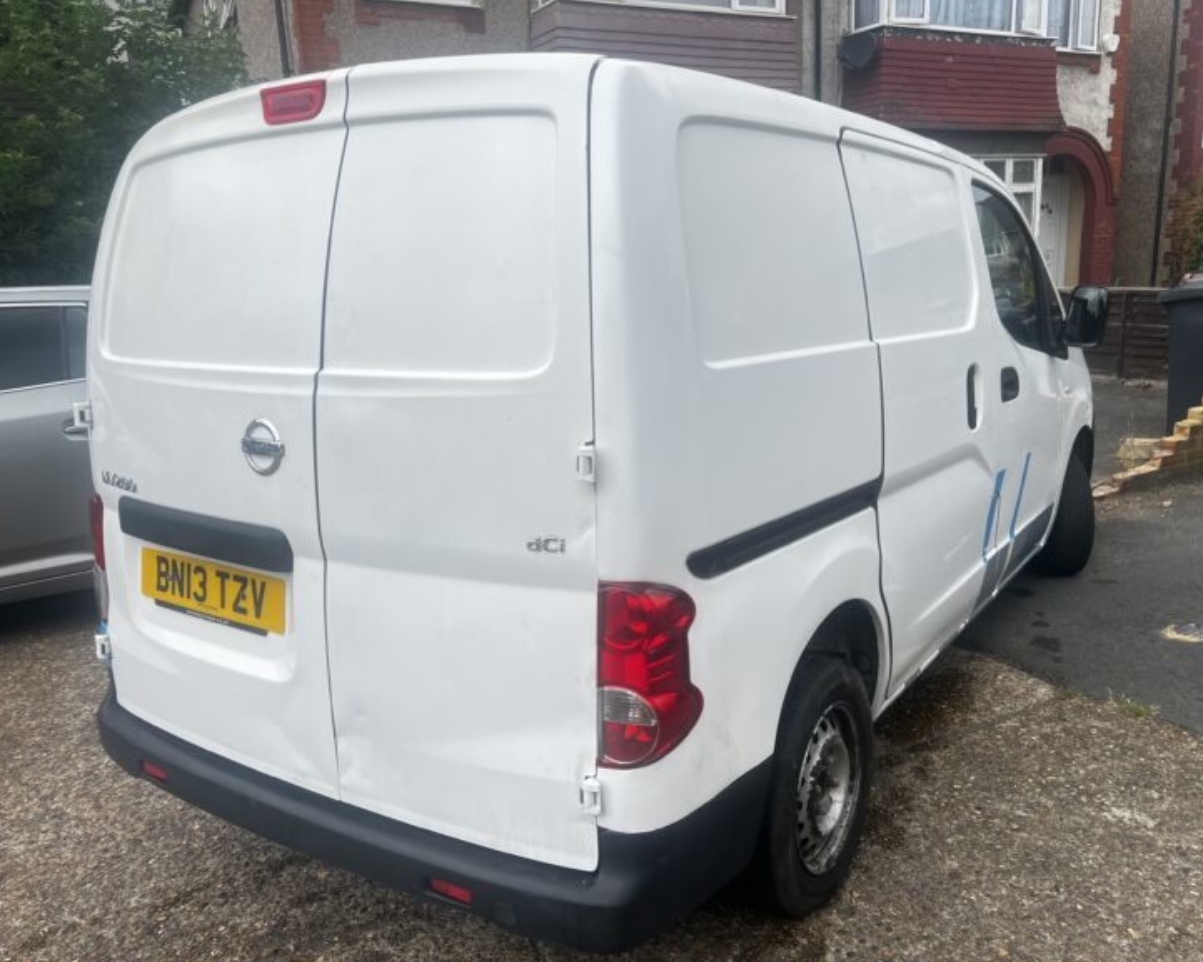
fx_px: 997
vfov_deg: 51.5
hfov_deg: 62.1
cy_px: 496
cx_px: 651
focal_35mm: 28
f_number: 1.5
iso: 50
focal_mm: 5.7
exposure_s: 1/2208
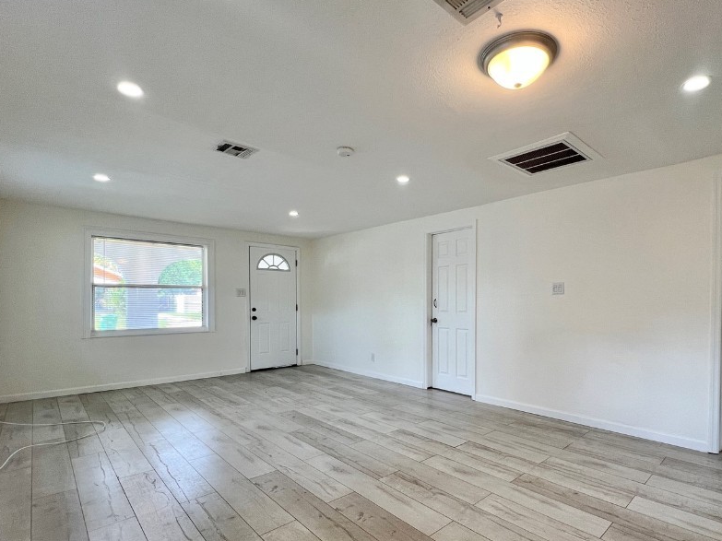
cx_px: 417
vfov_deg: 74.3
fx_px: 355
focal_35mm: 17
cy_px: 307
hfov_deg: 90.3
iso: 100
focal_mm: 1.57
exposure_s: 1/120
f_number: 1.8
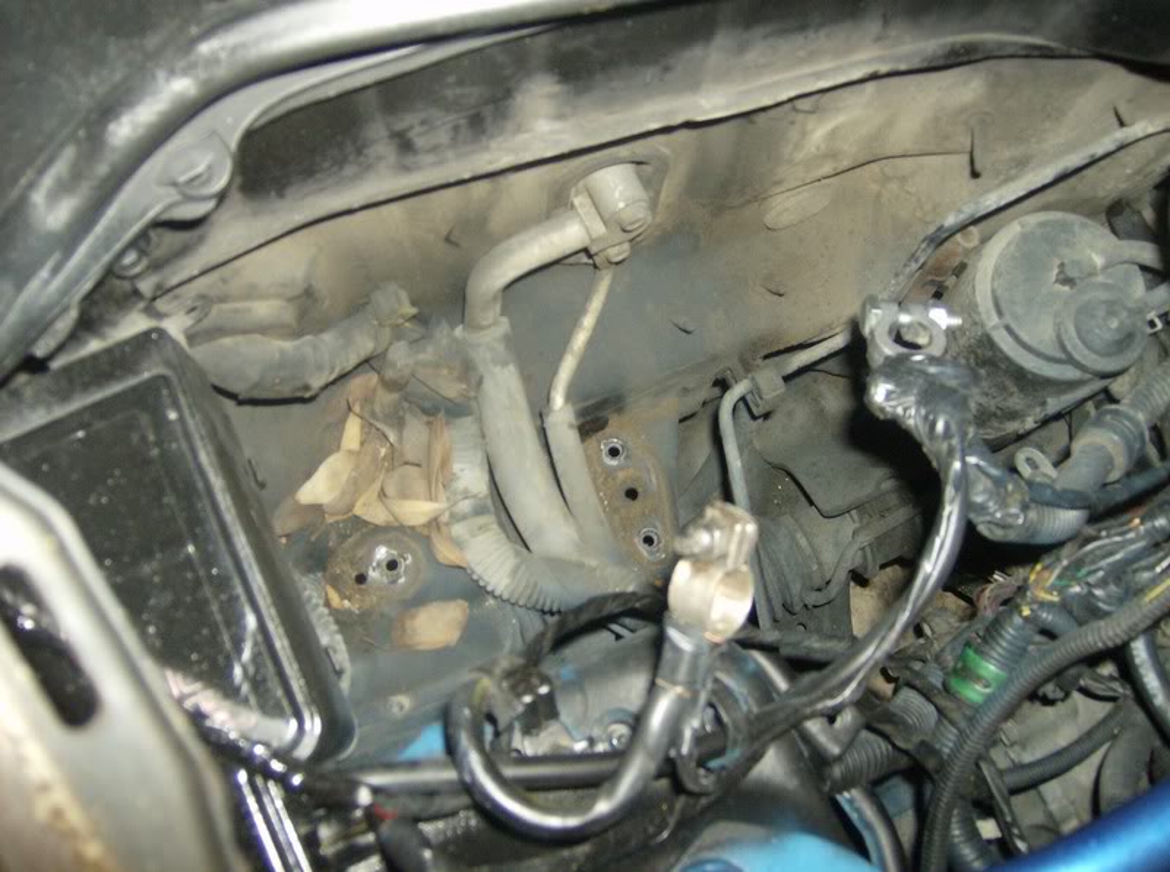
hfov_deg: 51.5
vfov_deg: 39.5
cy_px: 436
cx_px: 585
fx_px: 1214
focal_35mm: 36
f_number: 2.8
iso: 200
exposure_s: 1/60
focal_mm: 6
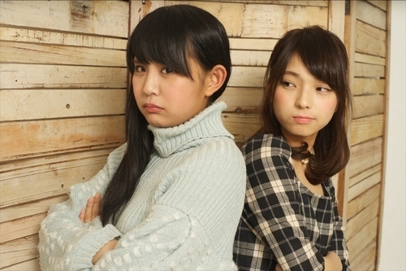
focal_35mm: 50
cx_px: 203
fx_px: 564
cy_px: 136
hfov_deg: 39.6
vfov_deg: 27.0
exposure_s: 1/250
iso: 320
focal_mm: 50
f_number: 5.6
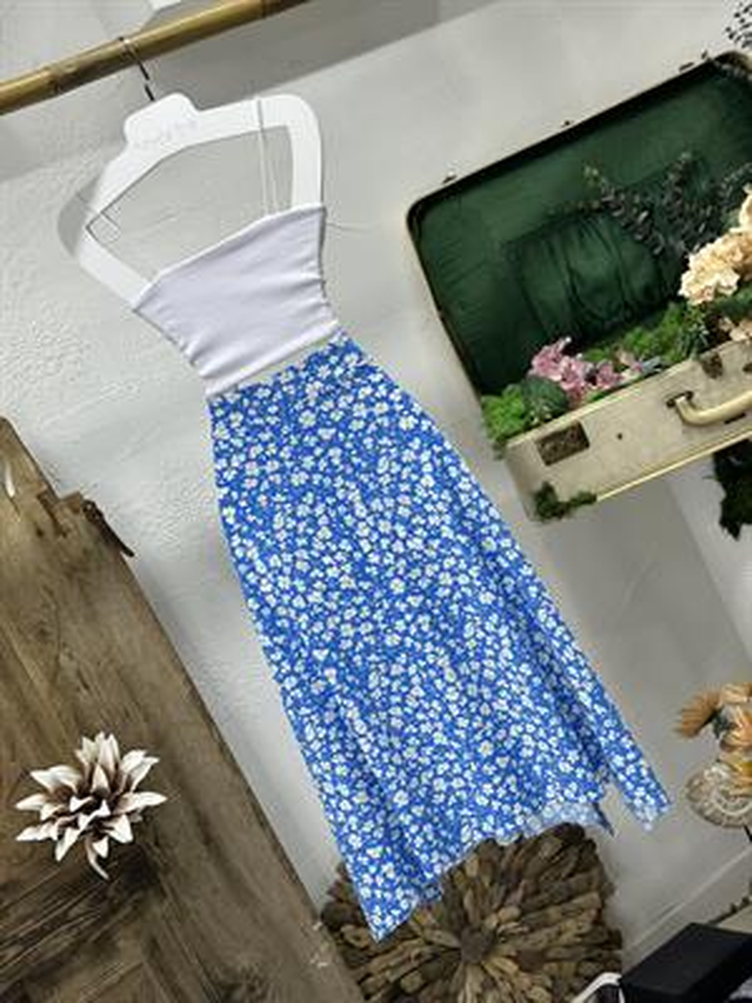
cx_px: 376
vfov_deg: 39.7
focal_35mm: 48
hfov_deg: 30.3
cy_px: 502
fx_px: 1390
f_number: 1.78
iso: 64
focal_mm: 6.86
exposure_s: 1/100
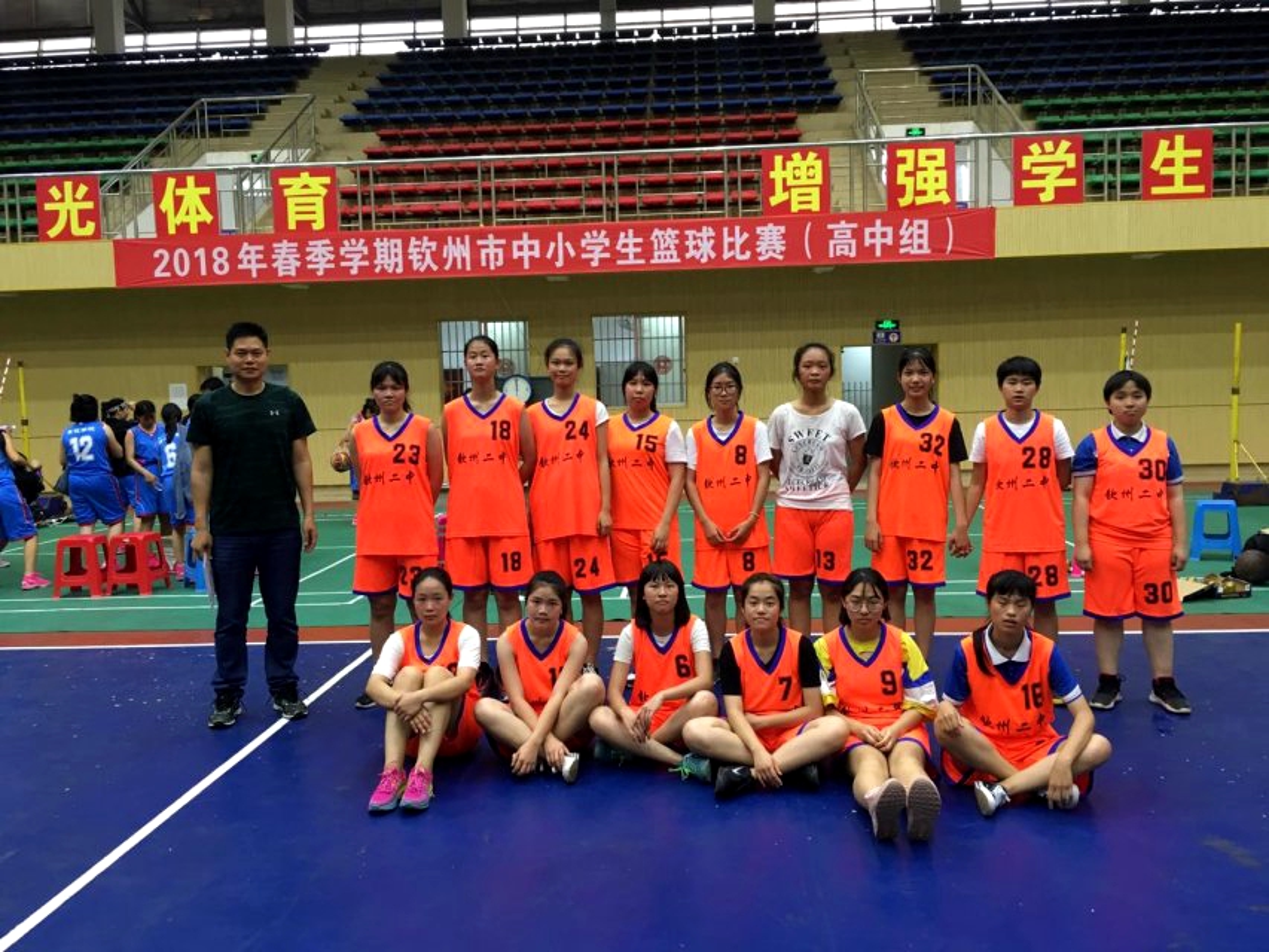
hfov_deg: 61.7
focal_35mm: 29
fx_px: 1063
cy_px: 476
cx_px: 634
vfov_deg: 48.2
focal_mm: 4.15
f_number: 2.2
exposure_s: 1/33
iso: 100
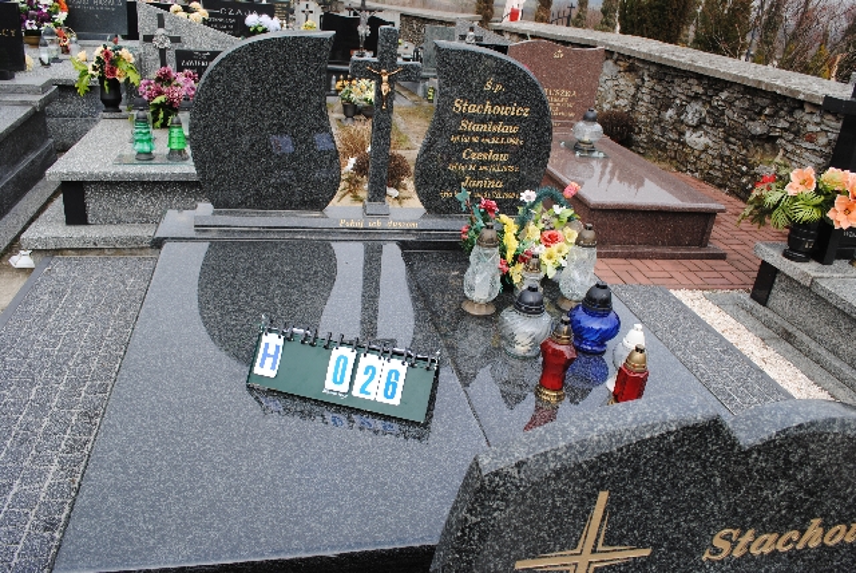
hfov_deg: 67.3
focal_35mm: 27
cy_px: 286
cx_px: 428
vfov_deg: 48.0
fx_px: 643
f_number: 6.3
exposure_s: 1/160
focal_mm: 18
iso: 100
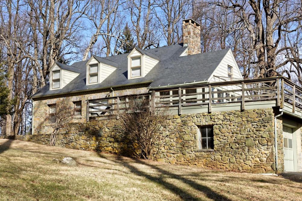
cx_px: 174
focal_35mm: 49
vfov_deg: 27.5
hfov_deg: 40.2
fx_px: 411
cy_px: 102
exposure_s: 1/400
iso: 500
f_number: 11
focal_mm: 34
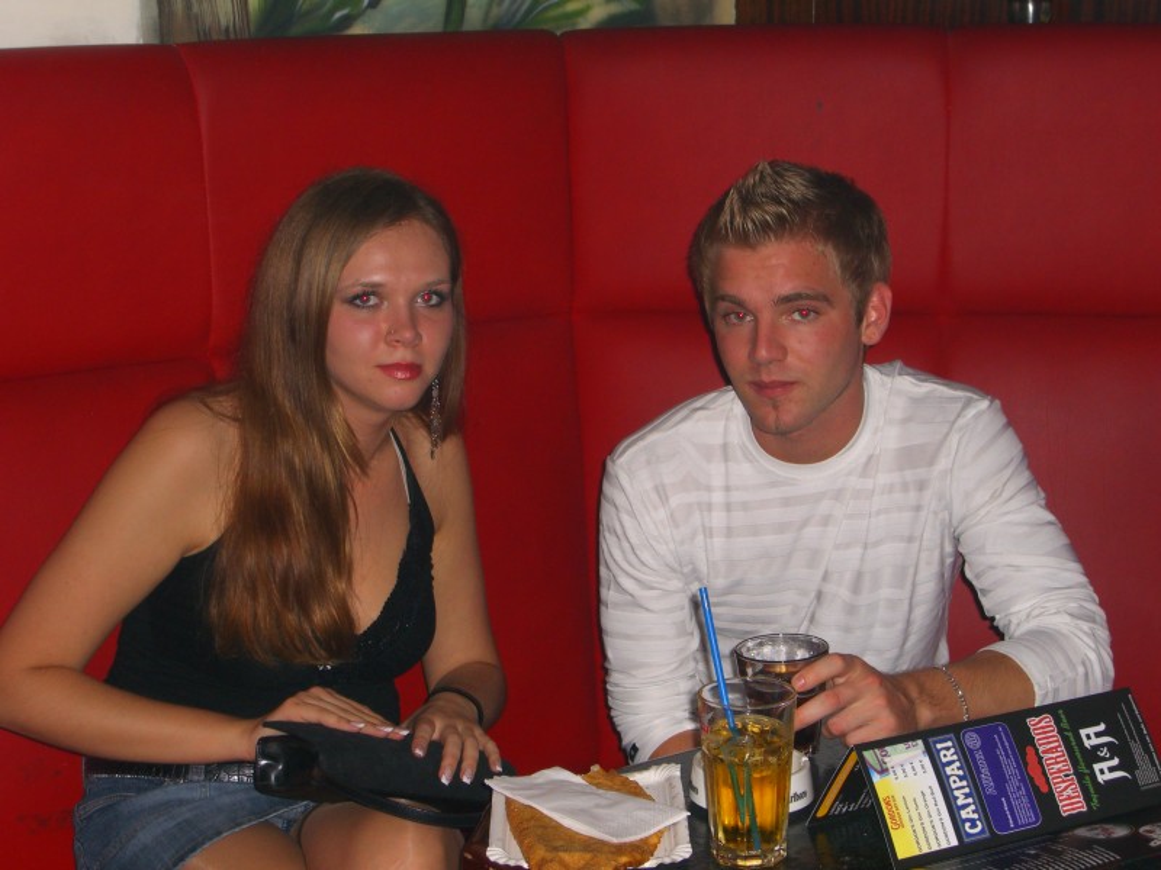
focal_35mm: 68
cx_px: 580
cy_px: 435
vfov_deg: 21.6
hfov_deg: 28.6
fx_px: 2281
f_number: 4
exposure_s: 1/60
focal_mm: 14.2
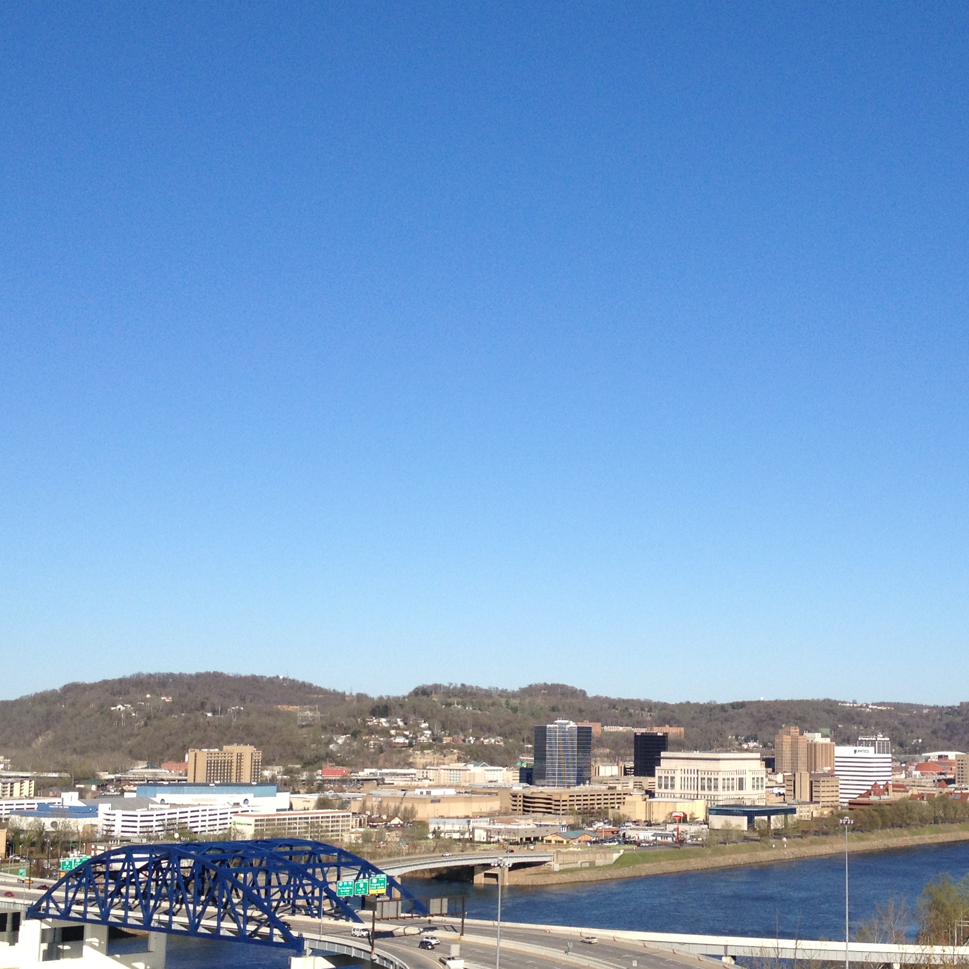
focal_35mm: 57
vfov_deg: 30.0
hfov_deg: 29.9
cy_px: 561
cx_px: 626
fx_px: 1805
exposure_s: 1/2304
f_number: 2.4
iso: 50
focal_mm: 4.28
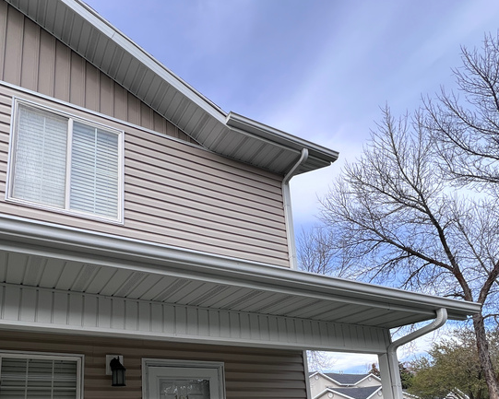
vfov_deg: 52.9
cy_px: 345
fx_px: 355
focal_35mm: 24
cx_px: 169
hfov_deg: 68.4
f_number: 1.8
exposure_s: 1/523
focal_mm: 1.57
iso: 32
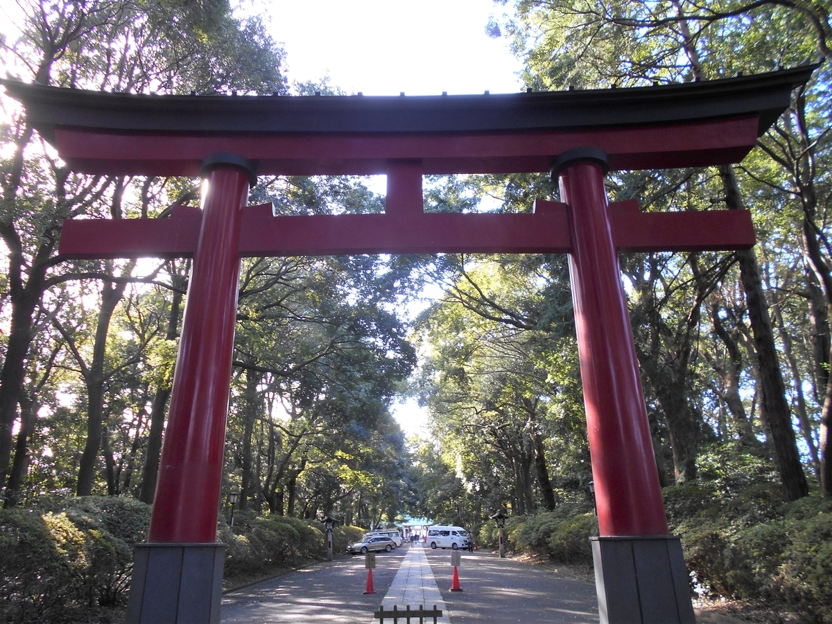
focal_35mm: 26
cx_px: 416
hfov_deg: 67.3
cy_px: 312
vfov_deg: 53.1
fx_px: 625
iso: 80
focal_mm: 4.6
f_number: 3.2
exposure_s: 1/40
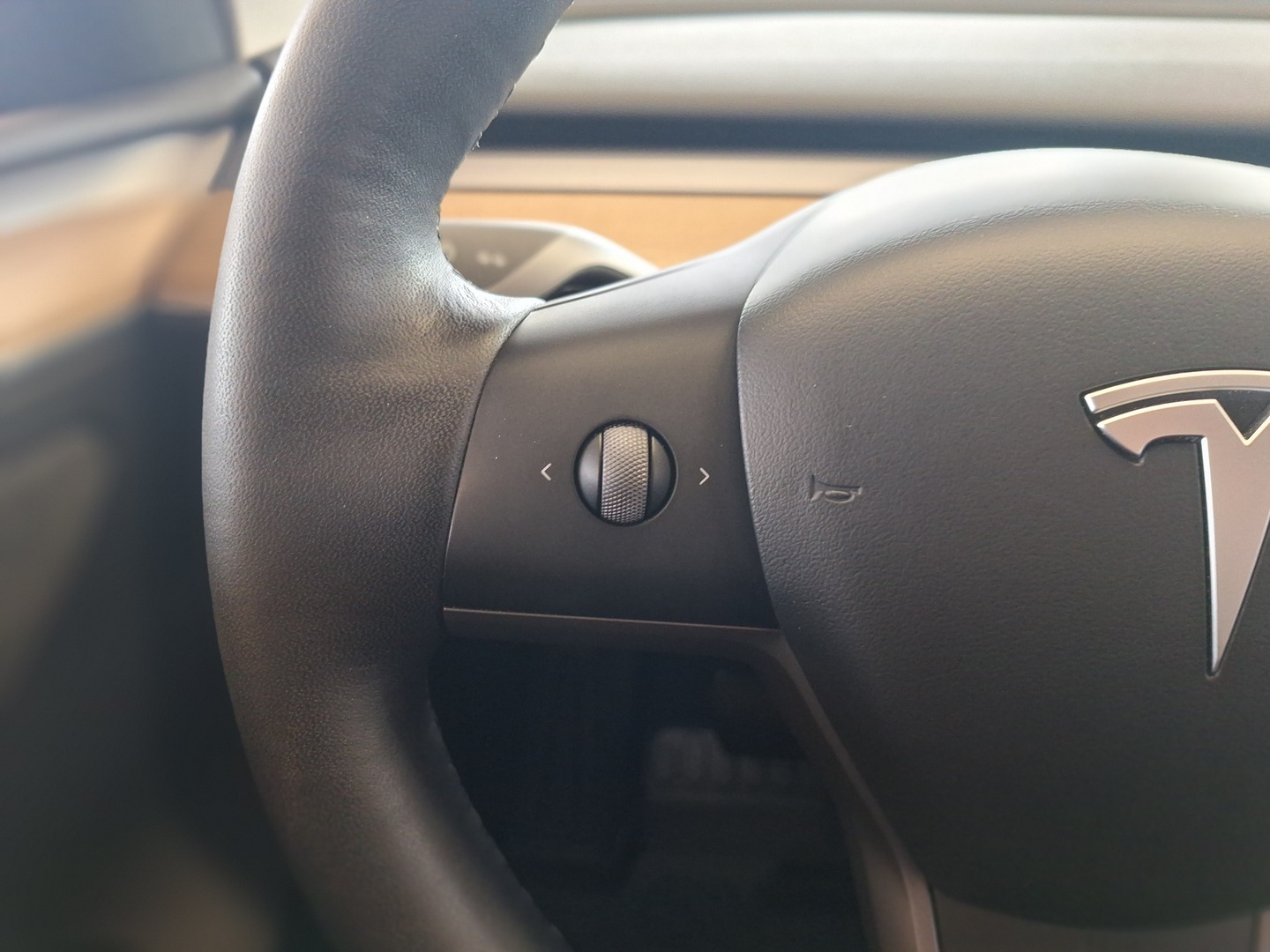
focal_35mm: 23
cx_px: 635
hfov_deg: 73.9
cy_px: 476
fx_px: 844
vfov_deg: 58.9
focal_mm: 5.54
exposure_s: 1/100
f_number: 1.8
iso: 125
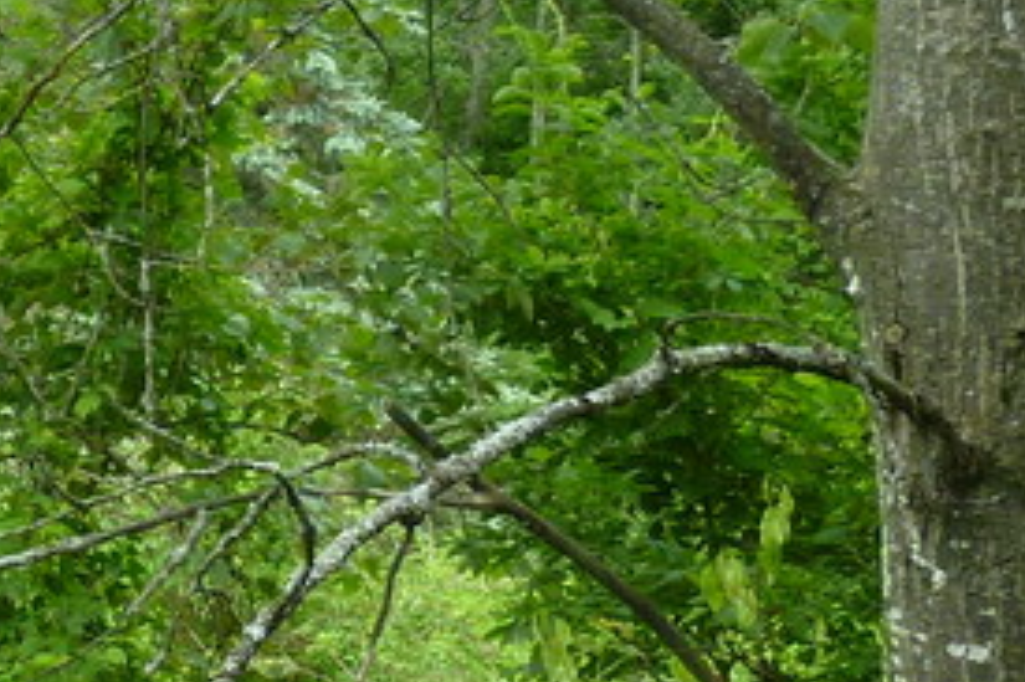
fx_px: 3443
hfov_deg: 14.5
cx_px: -928
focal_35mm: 121
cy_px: 19
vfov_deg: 11.2
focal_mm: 4.5
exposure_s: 1/125
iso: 80
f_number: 3.3
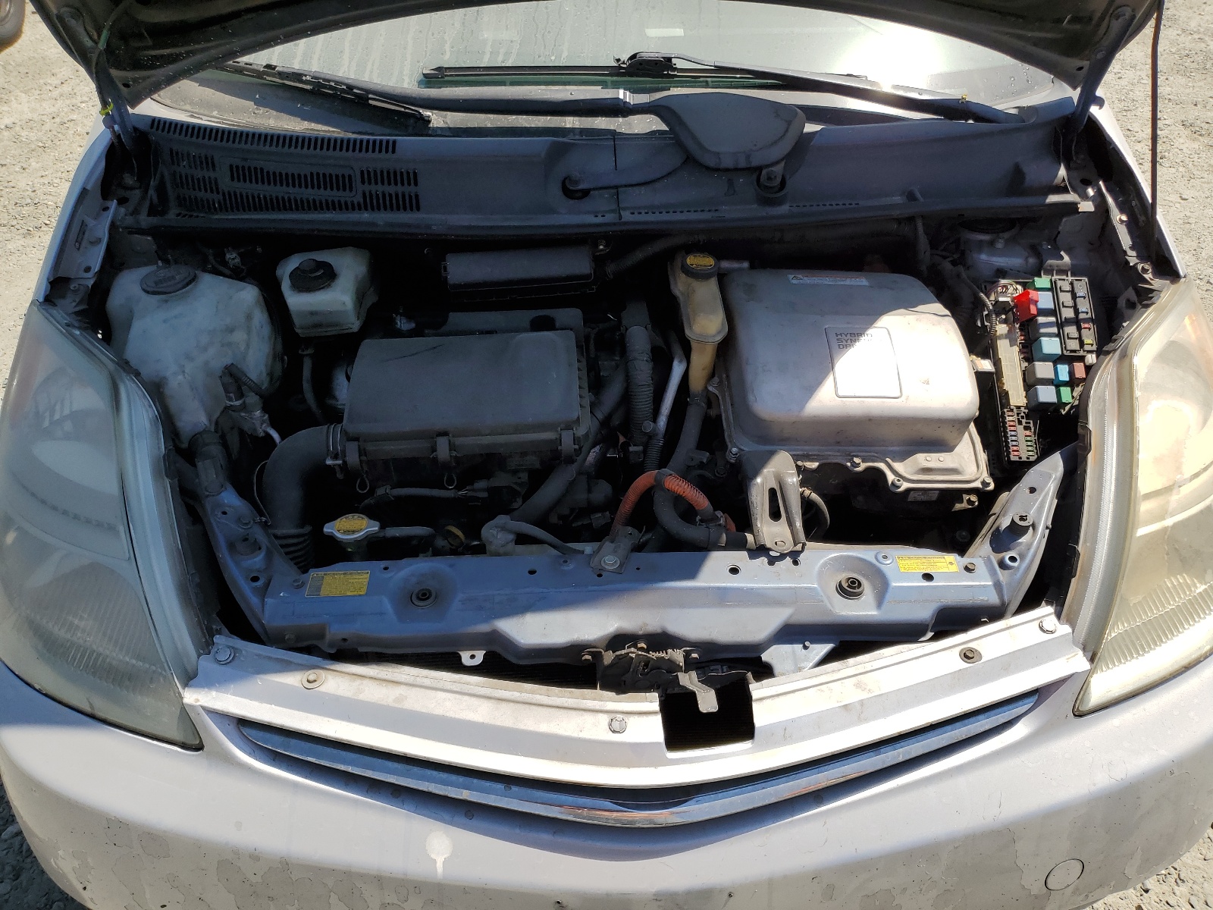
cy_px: 455
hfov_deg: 67.3
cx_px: 606
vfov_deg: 53.1
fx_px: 911
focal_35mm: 26
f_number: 1.5
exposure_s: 1/3333
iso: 50
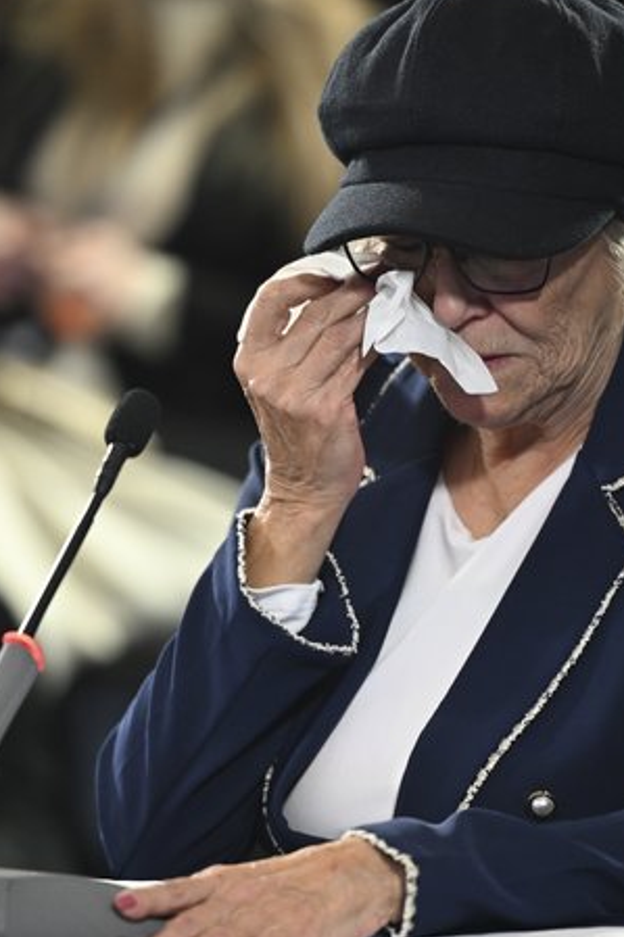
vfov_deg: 5.7
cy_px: 538
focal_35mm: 361
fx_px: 9393
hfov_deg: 3.8
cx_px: 365
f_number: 2.8
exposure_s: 1/200
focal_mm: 200
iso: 1600
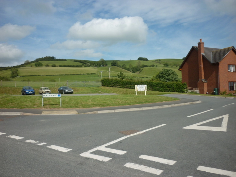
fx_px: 225
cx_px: 118
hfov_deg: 55.4
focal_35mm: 33
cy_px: 88
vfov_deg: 42.9
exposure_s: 1/250
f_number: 8
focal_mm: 5.5
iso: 80
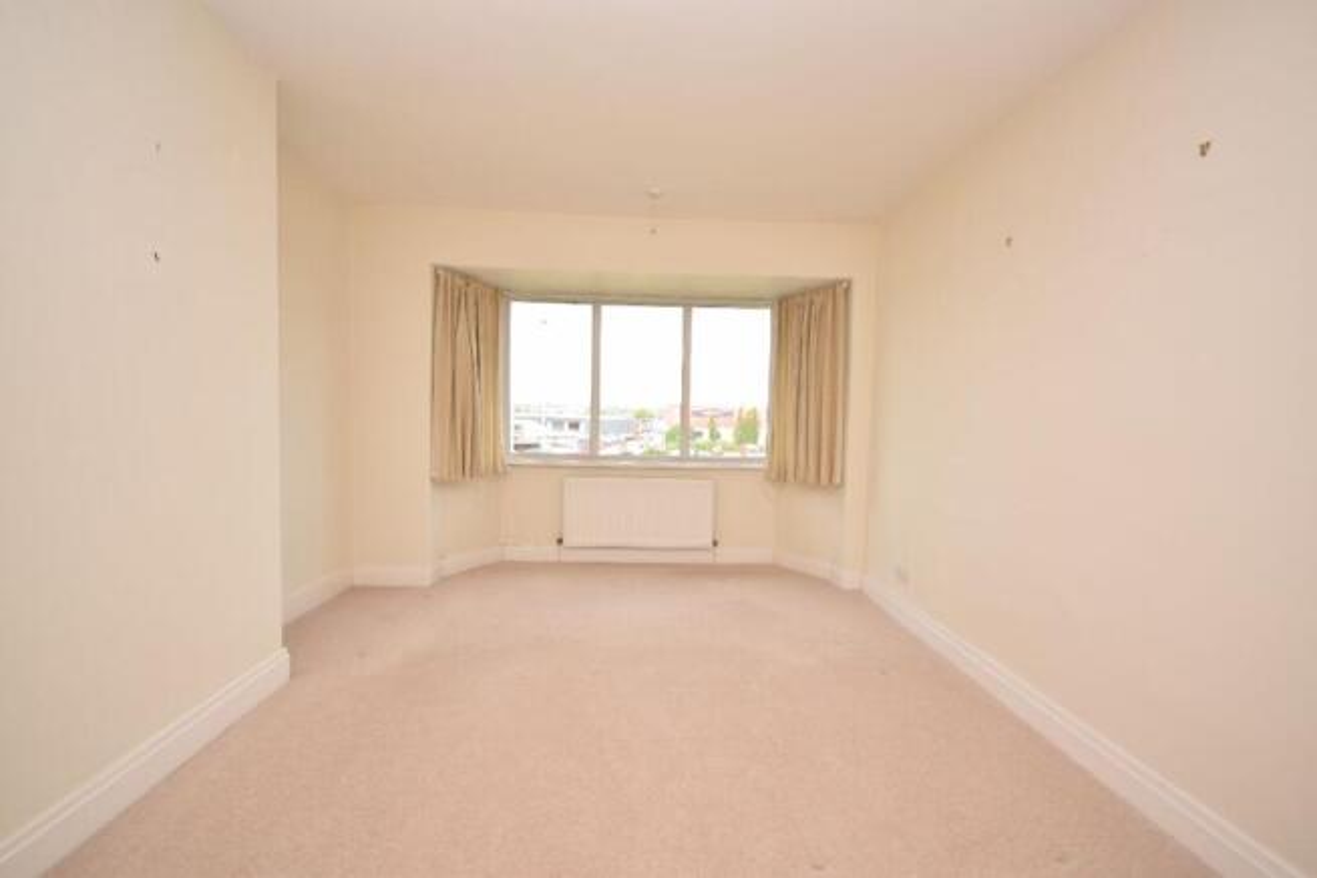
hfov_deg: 100.4
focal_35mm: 15
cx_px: 658
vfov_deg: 77.4
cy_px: 439
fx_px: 549
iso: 100
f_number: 4.5
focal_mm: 10
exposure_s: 1/80
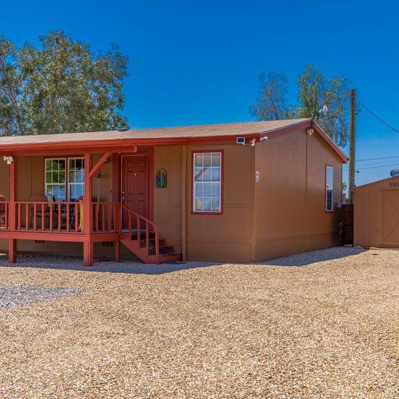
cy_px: 199
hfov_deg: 37.6
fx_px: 587
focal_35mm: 45
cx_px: 197
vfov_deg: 37.6
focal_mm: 35
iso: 100
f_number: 10
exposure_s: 1/5000
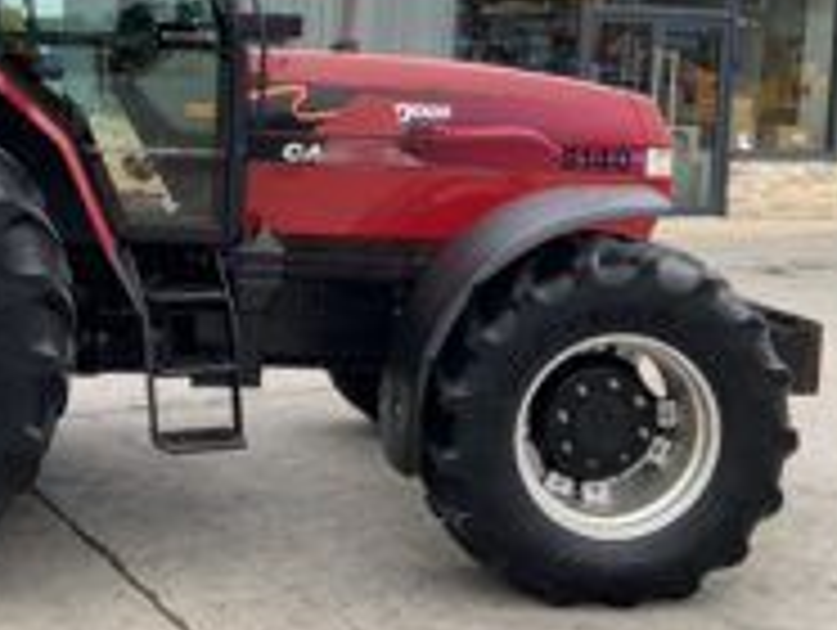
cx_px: 202
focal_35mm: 56
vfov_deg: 25.9
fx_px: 1356
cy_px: 166
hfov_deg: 33.6
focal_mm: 3
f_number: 1.8
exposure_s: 1/122
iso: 25
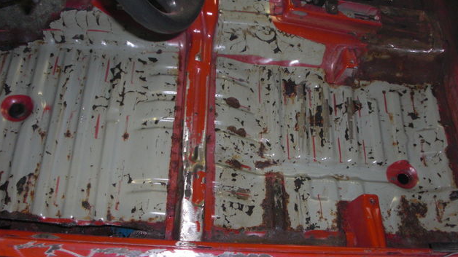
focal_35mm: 40
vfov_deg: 29.7
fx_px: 486
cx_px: 230
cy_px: 145
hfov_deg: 50.5
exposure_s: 1/30
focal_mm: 6.3
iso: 200
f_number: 2.8
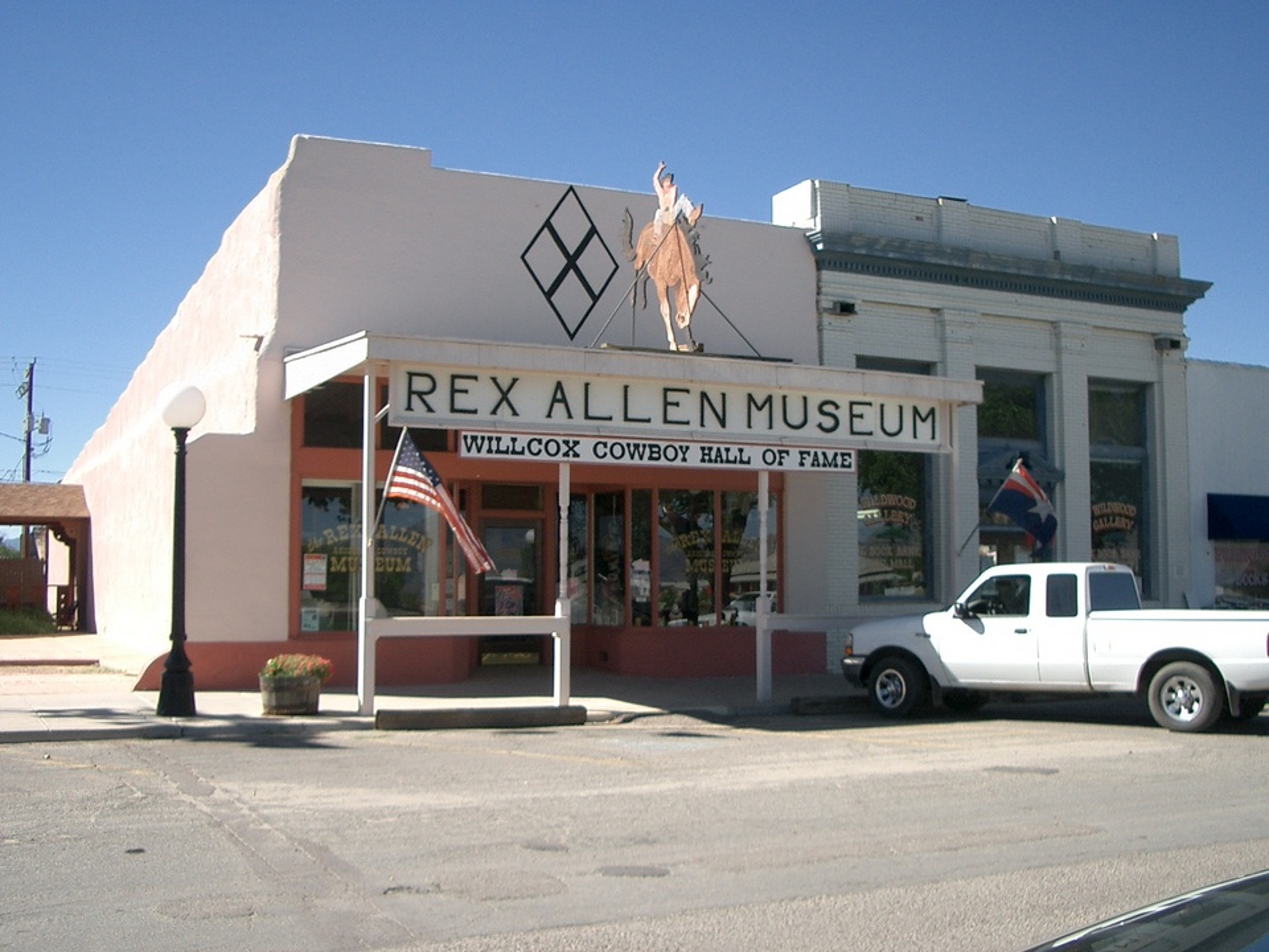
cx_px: 634
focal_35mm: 41
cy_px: 476
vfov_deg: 35.1
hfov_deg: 45.8
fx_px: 1503
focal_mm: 6.8
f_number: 2.8
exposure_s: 1/800
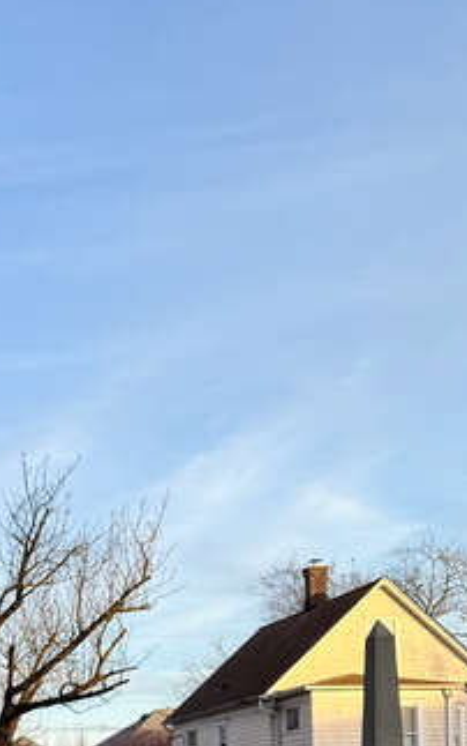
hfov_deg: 18.7
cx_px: -194
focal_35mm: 63
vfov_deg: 29.3
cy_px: 820
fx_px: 1282
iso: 80
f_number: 1.78
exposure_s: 1/955
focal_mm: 6.76
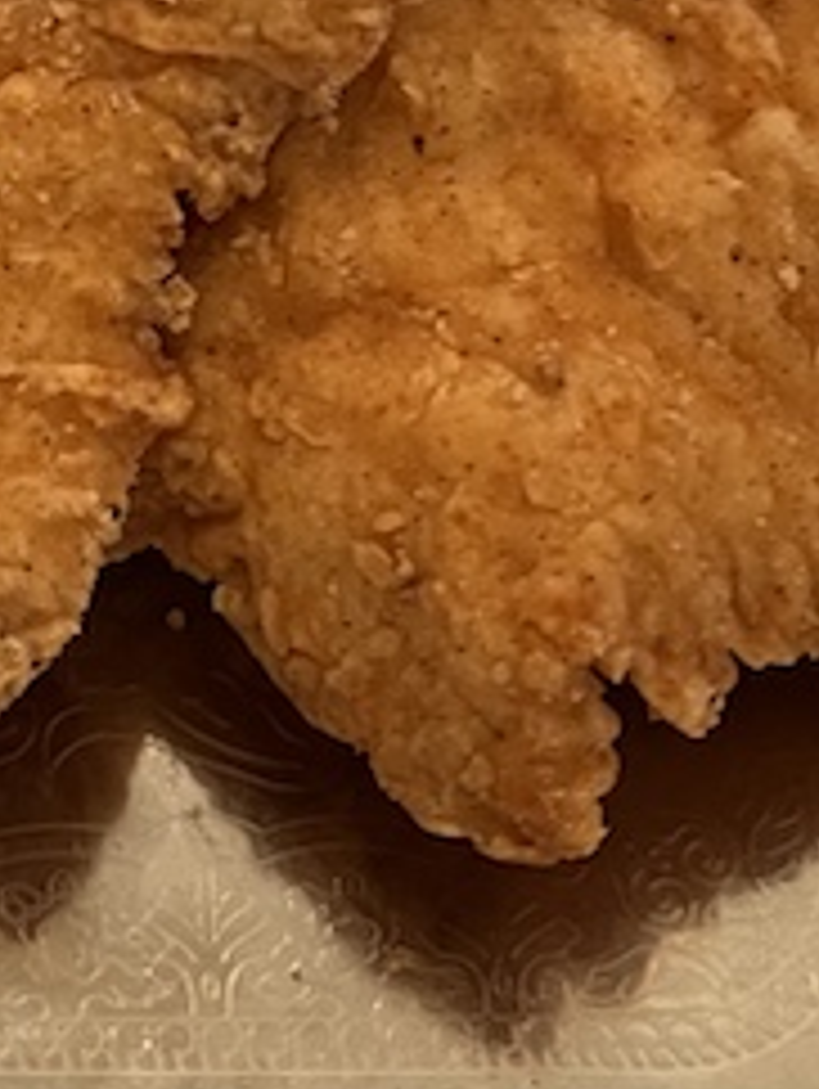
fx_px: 3244
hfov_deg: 14.0
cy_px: -454
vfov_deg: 17.5
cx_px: -153
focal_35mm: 103
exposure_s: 1/60
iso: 160
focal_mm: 5.7
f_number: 1.5
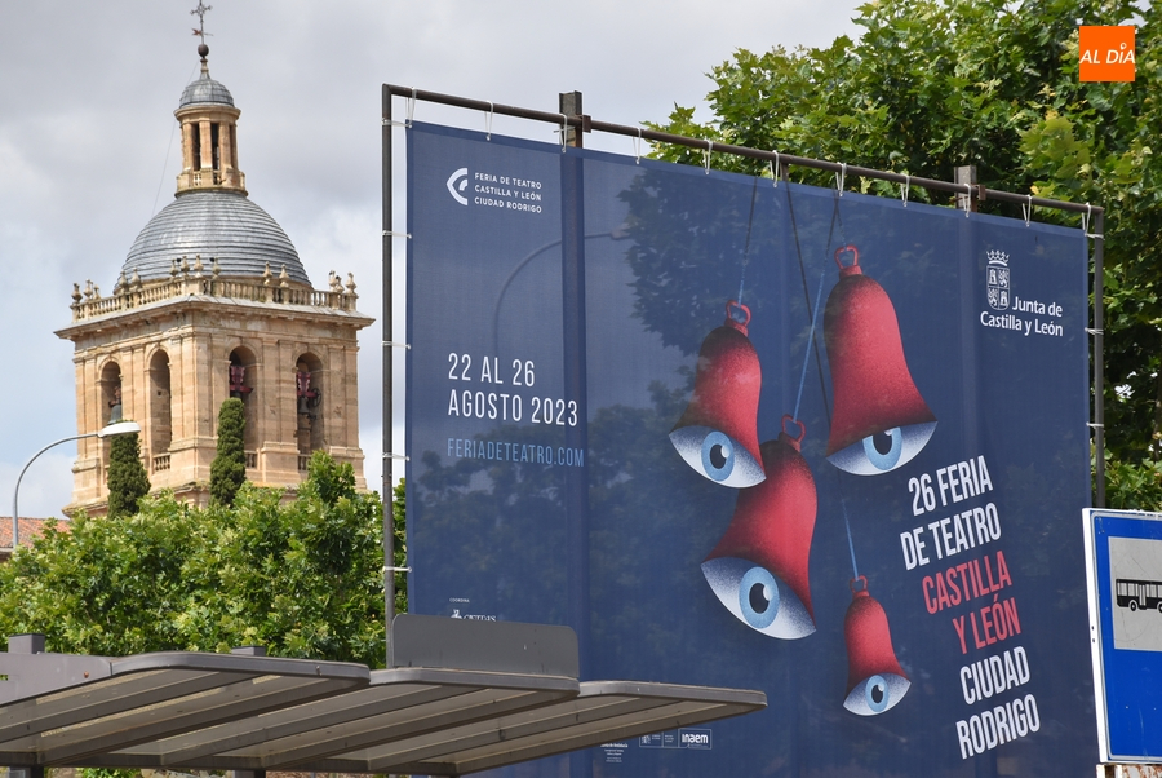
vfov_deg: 10.2
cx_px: 581
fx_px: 4362
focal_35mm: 135
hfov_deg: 15.2
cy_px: 389
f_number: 10
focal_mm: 90
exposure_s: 1/400
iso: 200
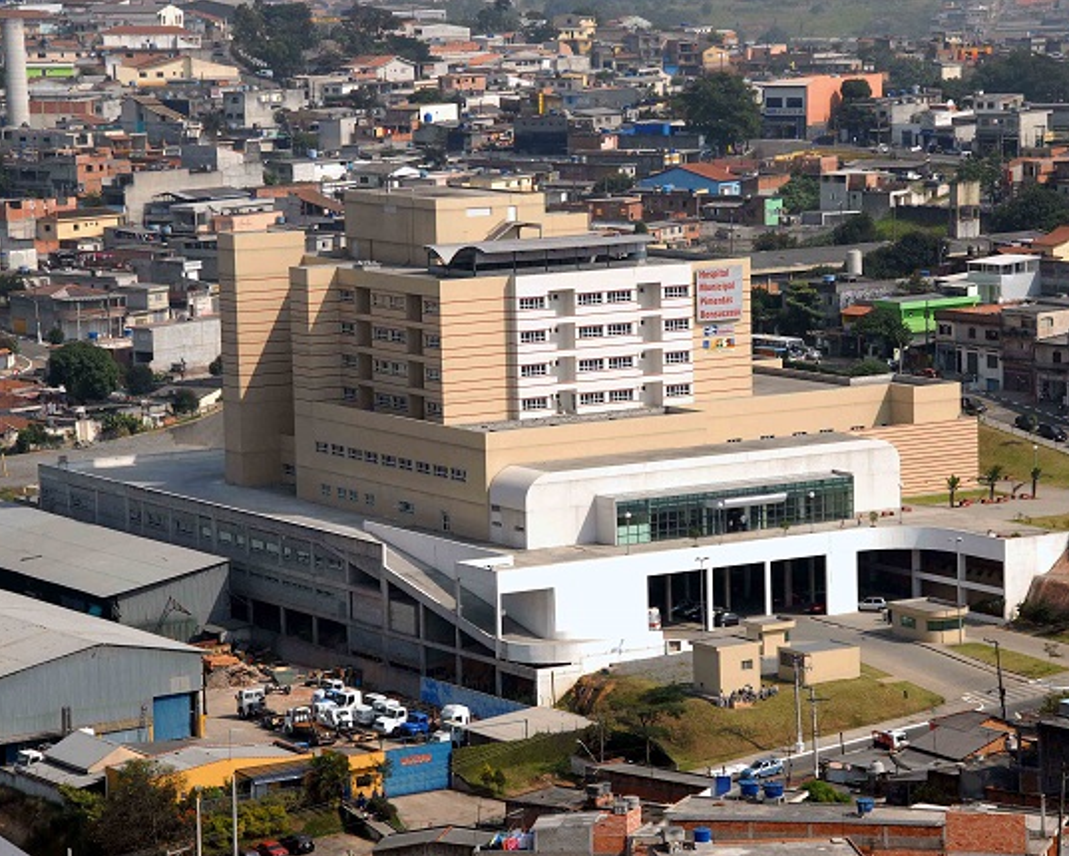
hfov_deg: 14.5
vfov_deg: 11.6
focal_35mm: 133
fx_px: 4209
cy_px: 431
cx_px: 561
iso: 500
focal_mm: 78
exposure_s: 1/1000
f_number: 7.1
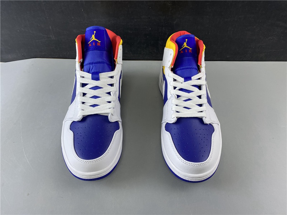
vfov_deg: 53.1
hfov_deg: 67.3
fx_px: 216
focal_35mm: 26
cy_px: 108
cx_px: 144
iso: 100
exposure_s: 1/100
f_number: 1.8
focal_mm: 4.25
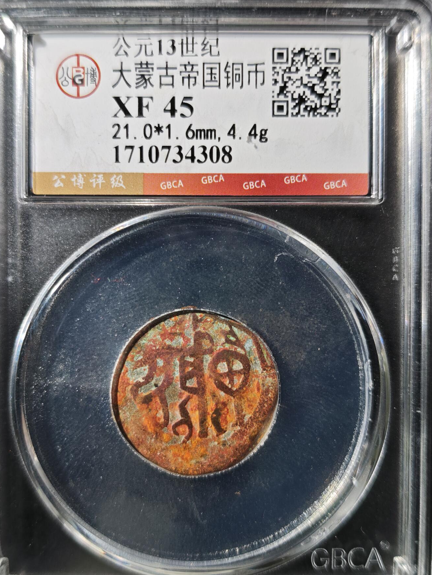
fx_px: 699
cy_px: 294
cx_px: 212
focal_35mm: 42
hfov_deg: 34.4
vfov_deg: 44.8
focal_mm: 5.85
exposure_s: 1/100
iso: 64
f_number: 1.63
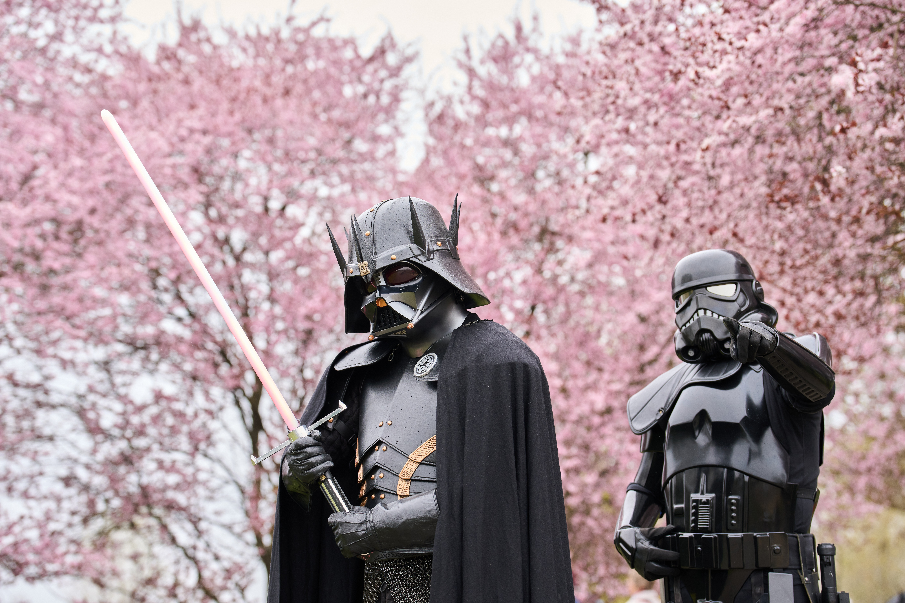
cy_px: 302
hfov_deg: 22.1
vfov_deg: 14.9
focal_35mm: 92
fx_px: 2313
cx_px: 452
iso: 500
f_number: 4
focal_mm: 92
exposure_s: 1/500
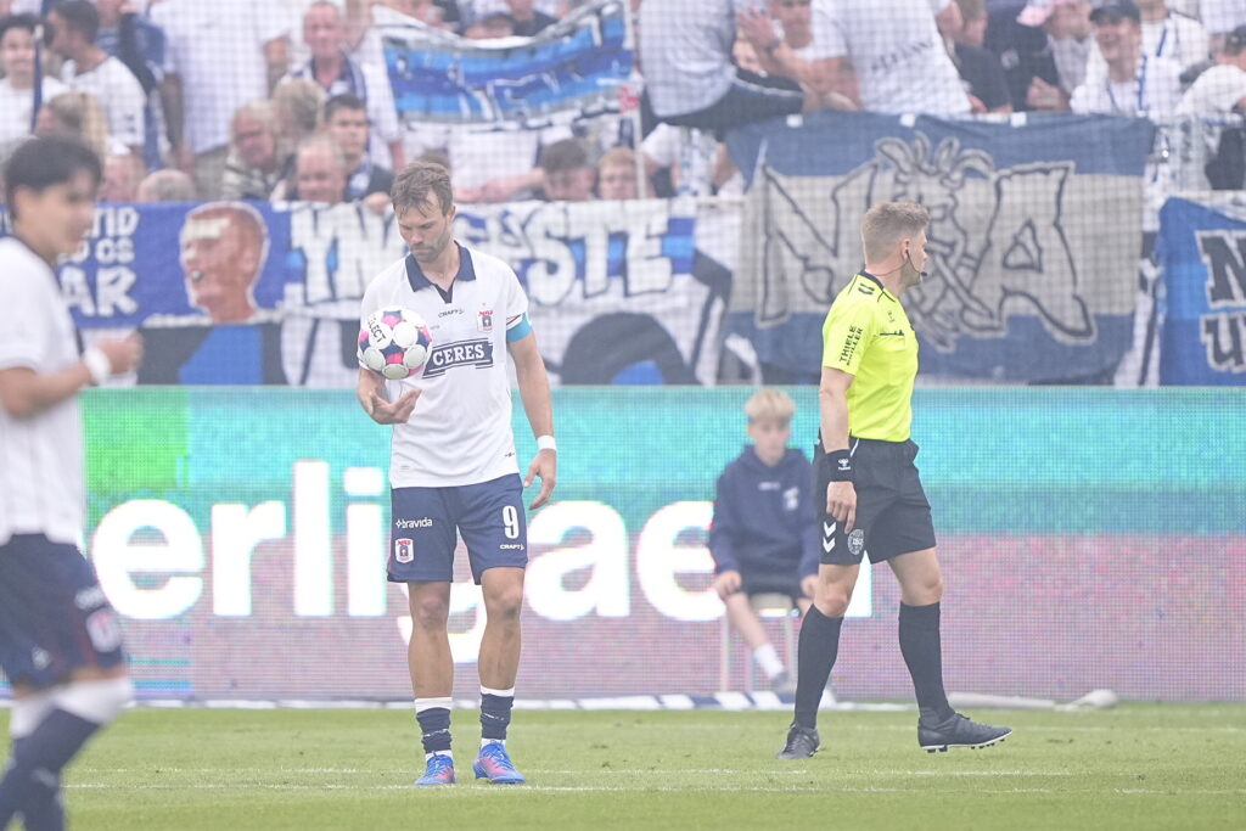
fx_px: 13845
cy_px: 416
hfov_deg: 5.2
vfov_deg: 3.4
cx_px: 623
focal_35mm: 400
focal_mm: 400
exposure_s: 1/1250
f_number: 2.8
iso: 1250
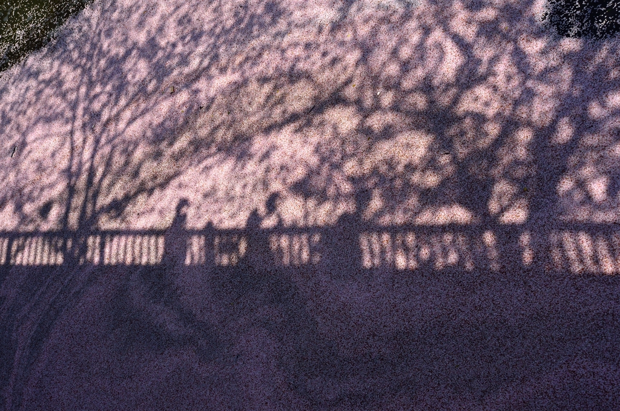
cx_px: 310
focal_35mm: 60
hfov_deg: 33.5
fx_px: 1031
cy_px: 206
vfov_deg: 22.5
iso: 200
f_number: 7.1
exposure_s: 1/1000
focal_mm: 40
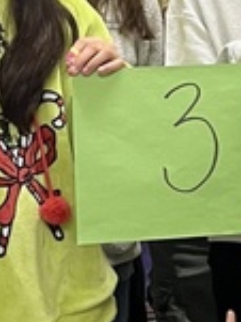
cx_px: 388
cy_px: 109
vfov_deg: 11.5
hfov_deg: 8.4
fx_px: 1599
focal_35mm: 172
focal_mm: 5.1
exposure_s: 1/60
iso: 125
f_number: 1.6
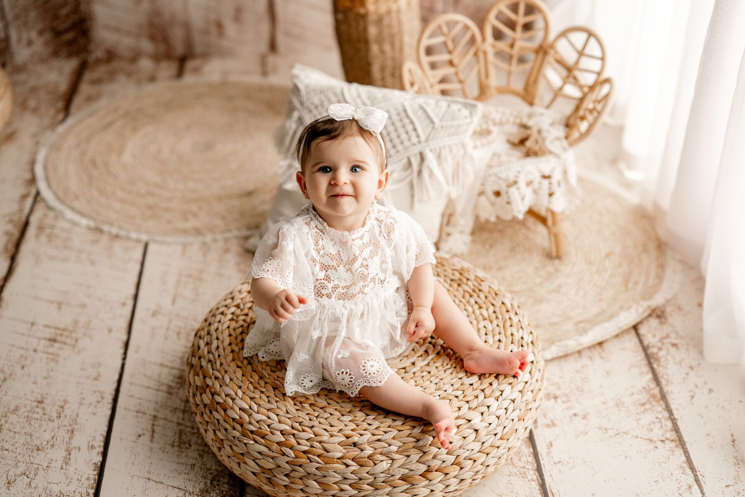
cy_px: 248
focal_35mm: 50
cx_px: 372
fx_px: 1035
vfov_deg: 27.0
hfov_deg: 39.6
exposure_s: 1/200
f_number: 1.8
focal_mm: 50
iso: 125
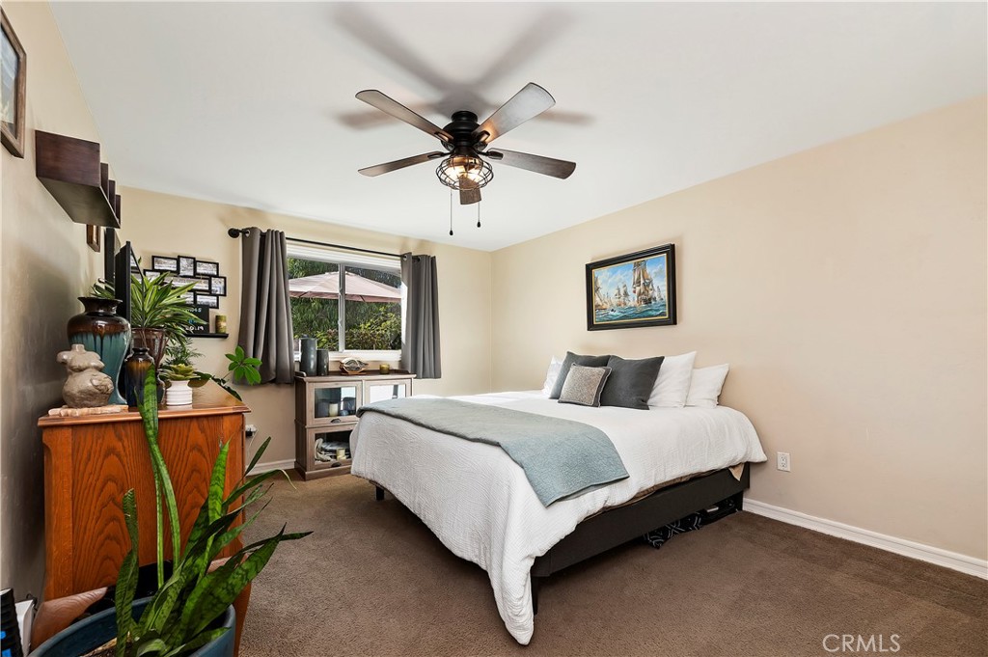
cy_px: 328
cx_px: 494
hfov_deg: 104.3
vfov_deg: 81.1
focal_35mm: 14
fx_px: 384
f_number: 10
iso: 500
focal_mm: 14
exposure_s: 1/15
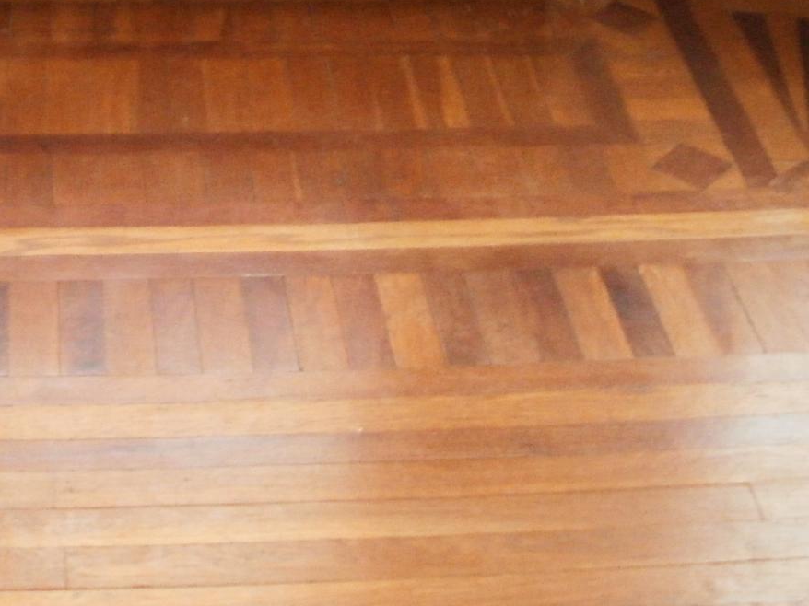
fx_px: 1963
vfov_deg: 17.2
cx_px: 146
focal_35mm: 84
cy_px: 17
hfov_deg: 22.9
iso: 320
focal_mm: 6.3
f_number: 3.5
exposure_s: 1/30
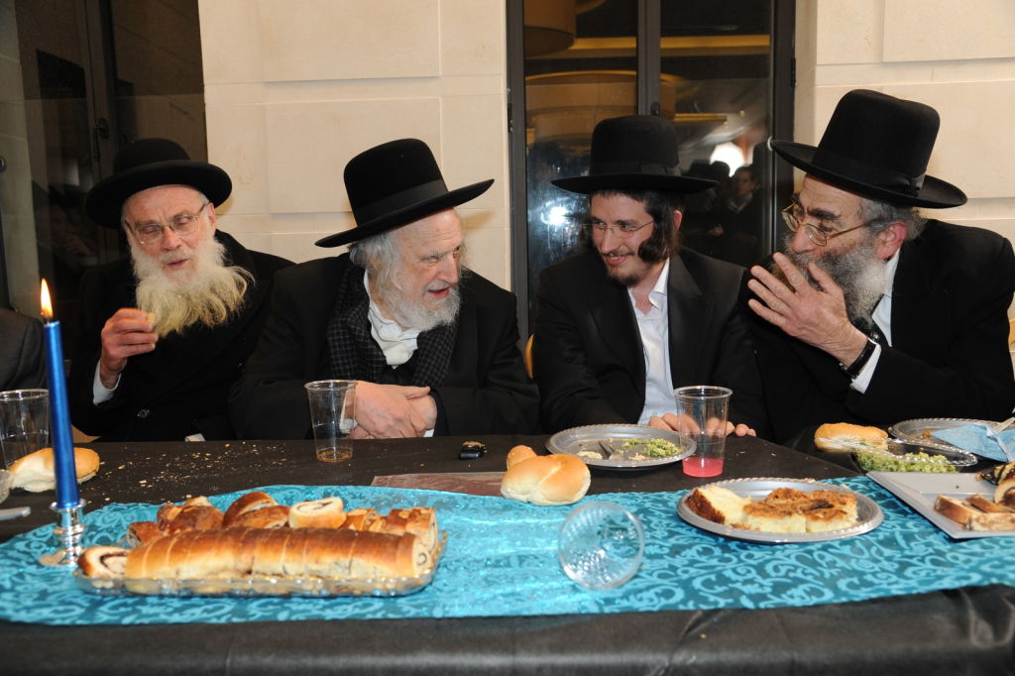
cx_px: 508
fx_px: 846
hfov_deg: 61.9
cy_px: 338
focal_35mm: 30
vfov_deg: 43.6
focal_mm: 30
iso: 640
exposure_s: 1/125
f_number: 5.6
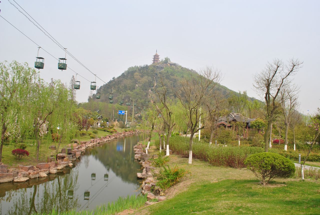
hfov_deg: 61.9
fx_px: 267
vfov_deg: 43.7
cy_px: 108
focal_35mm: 30
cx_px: 160
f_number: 10
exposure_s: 1/250
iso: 200
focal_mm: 20
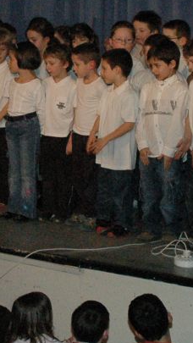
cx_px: -1
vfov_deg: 20.3
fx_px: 955
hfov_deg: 11.4
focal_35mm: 105
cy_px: 113
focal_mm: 18
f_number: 7.1
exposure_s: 1/60
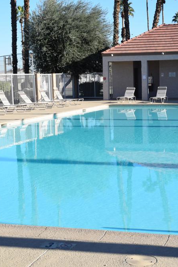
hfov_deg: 19.2
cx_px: 128
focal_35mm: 71
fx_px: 524
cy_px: 132
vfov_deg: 28.5
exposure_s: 1/320
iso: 200
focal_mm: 31
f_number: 9
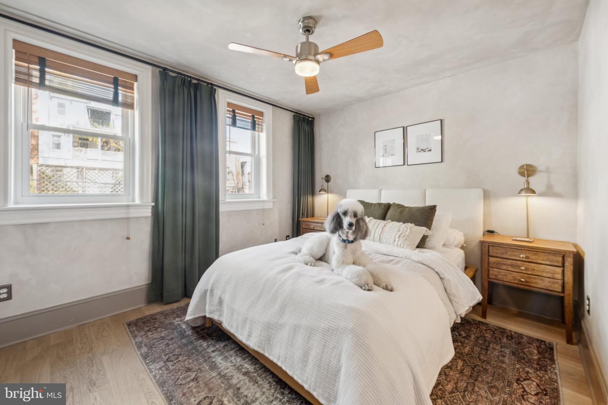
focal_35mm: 14
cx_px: 304
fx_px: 236
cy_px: 202
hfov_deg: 104.3
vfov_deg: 81.2
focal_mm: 14
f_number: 10
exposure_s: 1/8
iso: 320
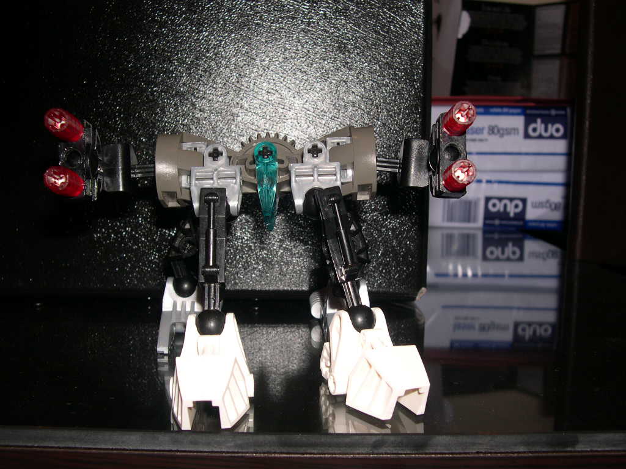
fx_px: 687
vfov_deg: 37.7
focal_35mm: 38
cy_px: 234
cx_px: 313
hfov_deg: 49.0
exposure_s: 1/60
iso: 100
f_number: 7.6
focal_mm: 8
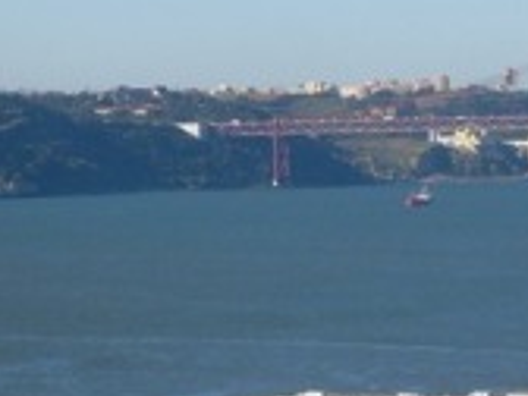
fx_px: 4195
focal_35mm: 275
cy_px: 192
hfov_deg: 7.2
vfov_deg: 5.4
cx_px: 299
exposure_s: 1/162
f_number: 10.1
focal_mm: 17.14
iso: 50
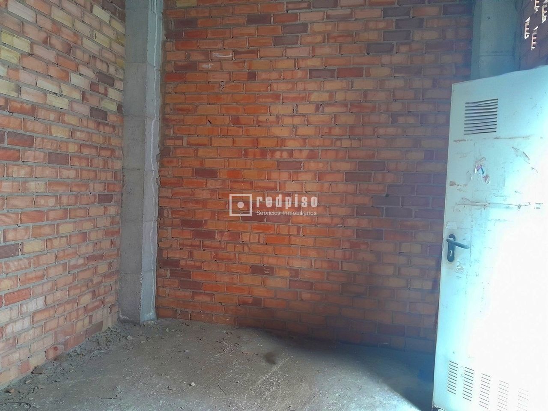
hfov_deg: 67.3
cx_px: 274
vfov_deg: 53.1
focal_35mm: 26
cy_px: 206
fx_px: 412
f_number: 1.8
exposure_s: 1/33
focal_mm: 3.98
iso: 500
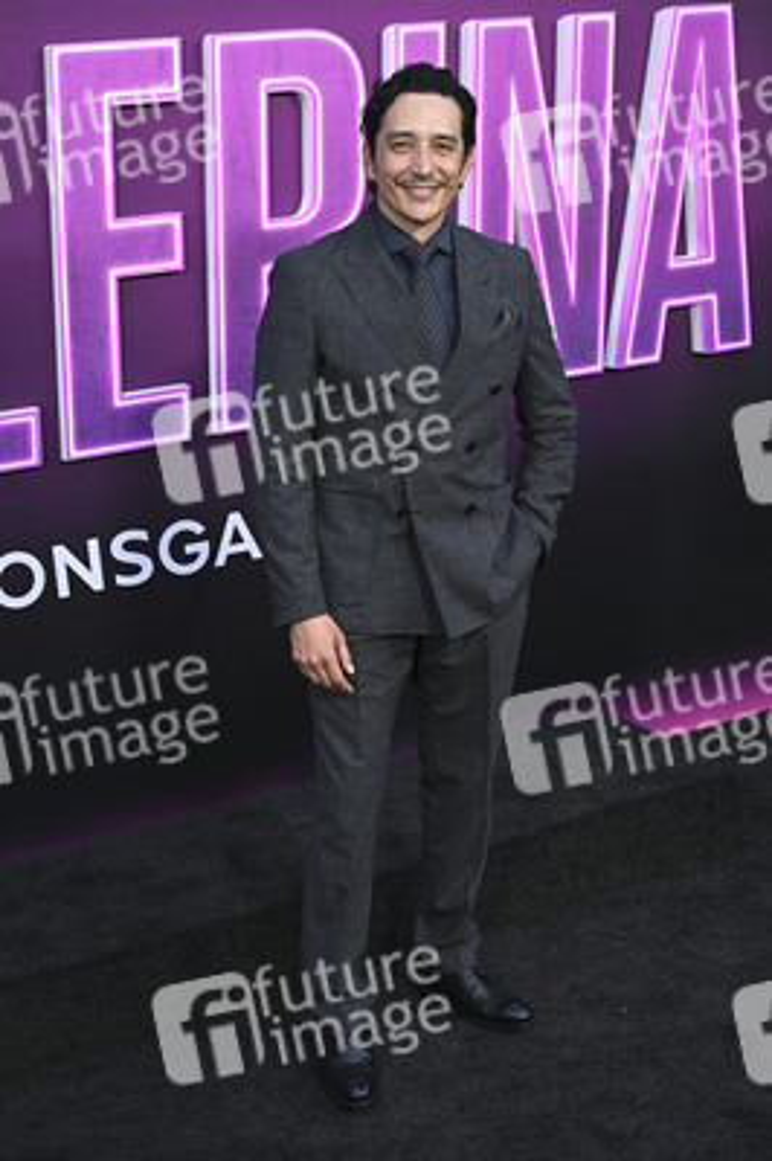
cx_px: 386
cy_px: 580
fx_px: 1514
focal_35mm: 47
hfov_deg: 28.6
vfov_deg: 41.9
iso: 1600
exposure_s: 1/320
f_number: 5
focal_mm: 47
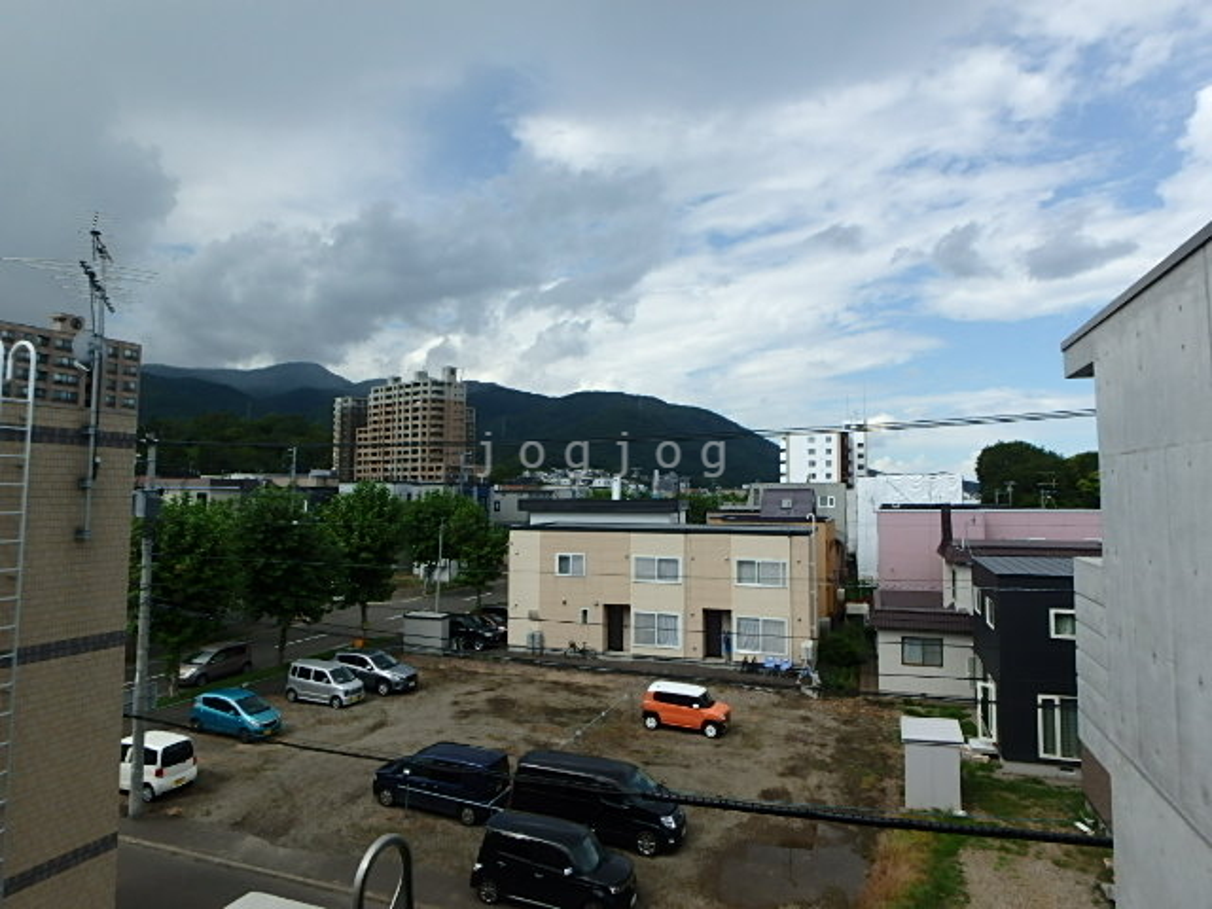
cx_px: 606
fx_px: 735
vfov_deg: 63.4
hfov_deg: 79.0
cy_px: 454
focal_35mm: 21
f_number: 6
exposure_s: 1/400
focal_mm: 3.7
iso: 125
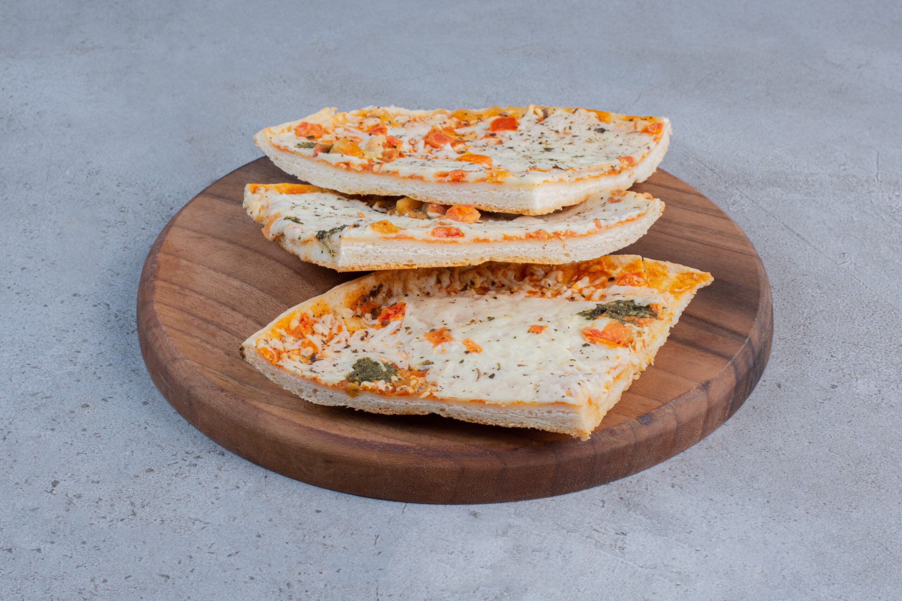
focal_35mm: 75
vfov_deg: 18.2
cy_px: 300
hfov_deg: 27.0
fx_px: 1879
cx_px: 451
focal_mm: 50
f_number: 13
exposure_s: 1/125
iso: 320
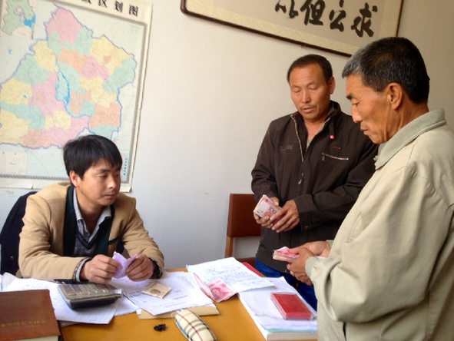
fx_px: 433
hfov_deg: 55.3
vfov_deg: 43.0
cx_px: 227
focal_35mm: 33
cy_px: 170
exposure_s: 1/24
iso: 50
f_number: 2.4
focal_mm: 4.13
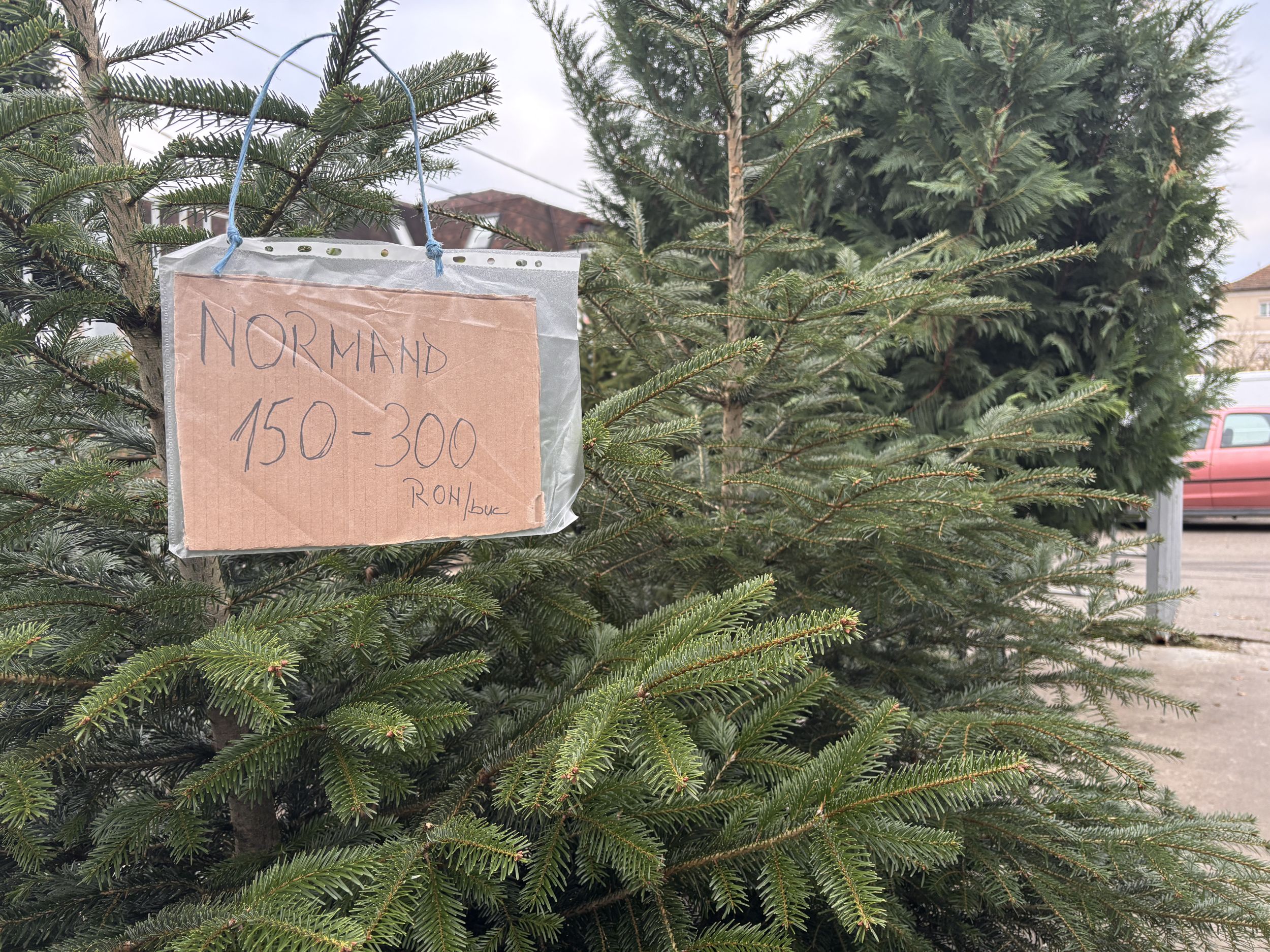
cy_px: 476
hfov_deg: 67.3
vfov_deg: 53.1
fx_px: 954
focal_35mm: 26
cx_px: 635
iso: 64
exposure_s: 1/121
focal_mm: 5.96
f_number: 1.6
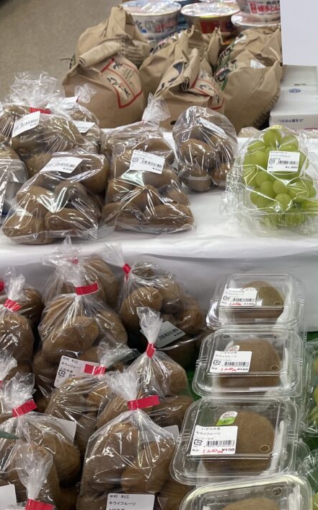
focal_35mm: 50
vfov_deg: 40.2
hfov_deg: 22.7
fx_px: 694
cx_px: 426
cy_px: 288
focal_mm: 4.2
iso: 50
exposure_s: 1/120
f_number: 1.6
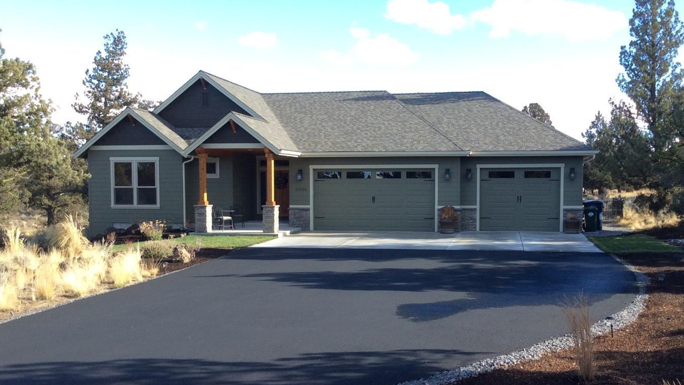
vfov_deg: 30.4
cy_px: 217
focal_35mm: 39
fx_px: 707
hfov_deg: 51.5
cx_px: 382
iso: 32
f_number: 2.4
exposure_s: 1/392
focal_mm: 3.3
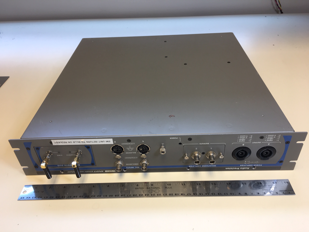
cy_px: 116
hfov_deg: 61.7
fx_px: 259
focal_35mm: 29
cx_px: 154
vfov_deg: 48.2
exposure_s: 1/30
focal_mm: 4.15
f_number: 2.2
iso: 32
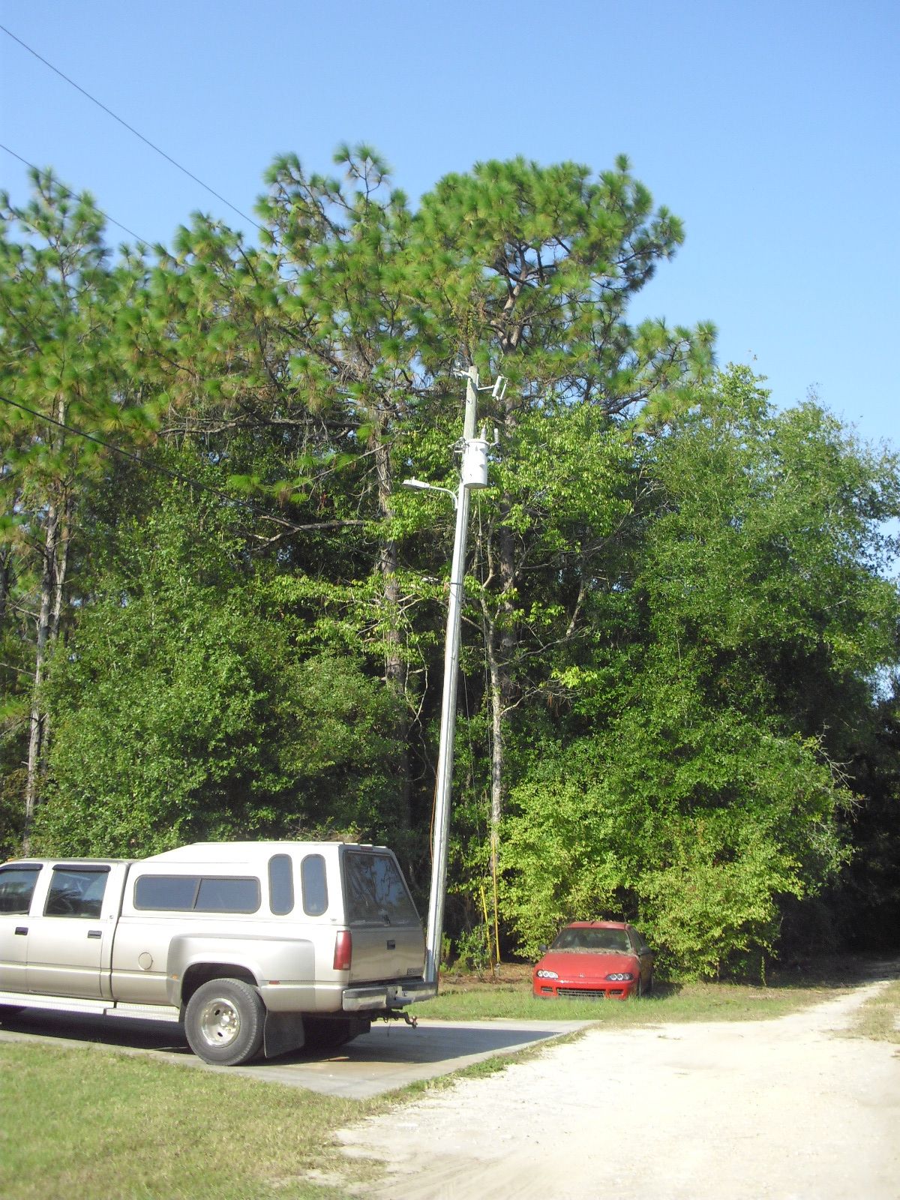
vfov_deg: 49.0
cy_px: 600
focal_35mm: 38
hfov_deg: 37.7
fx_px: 1317
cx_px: 450
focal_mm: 6.2
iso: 100
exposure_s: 1/125
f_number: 8
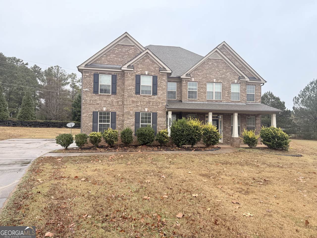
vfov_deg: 56.8
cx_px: 158
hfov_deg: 71.6
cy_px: 119
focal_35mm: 24
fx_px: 220
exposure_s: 1/909
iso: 100
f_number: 1.78
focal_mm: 6.76
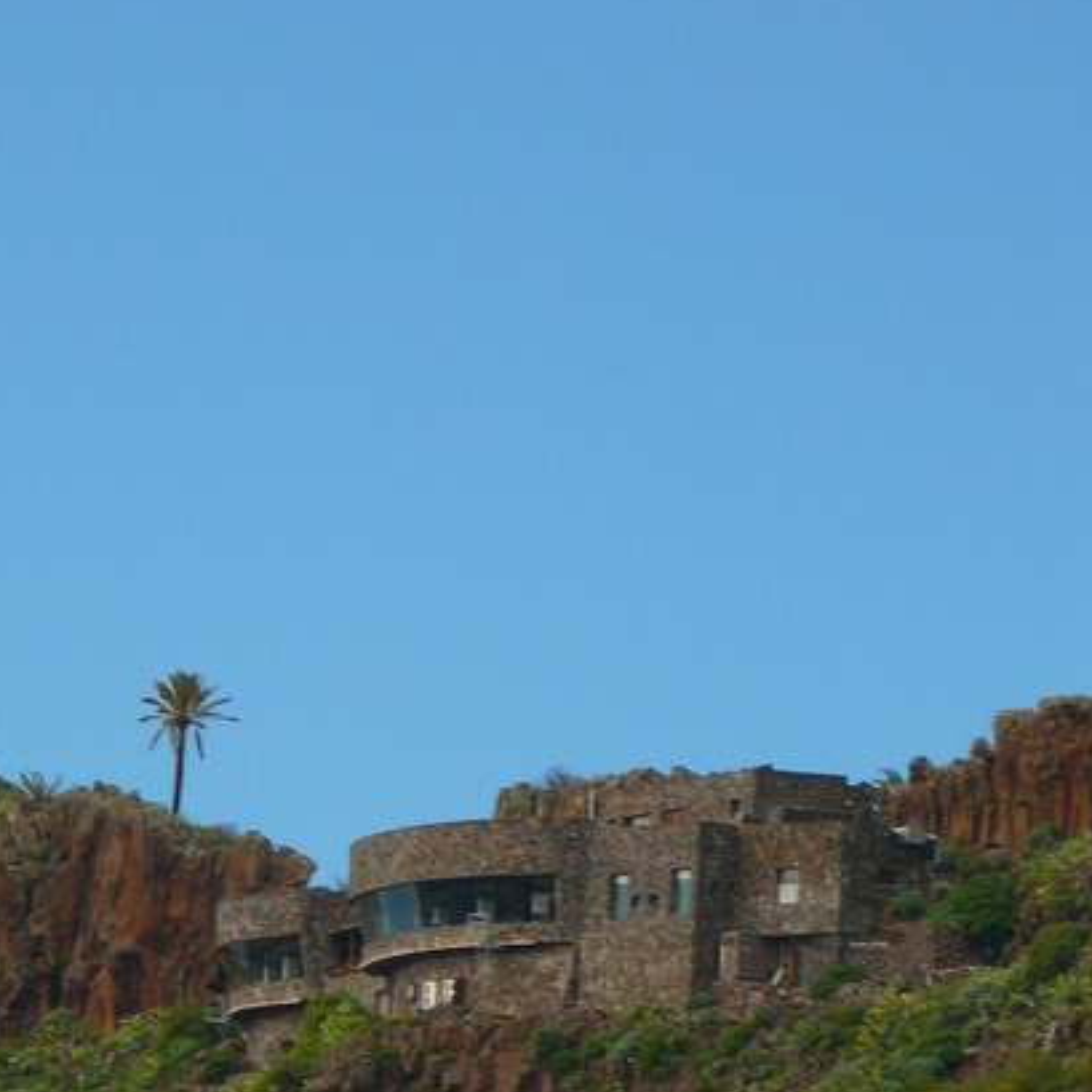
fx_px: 24305
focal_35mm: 681
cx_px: 262
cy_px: 518
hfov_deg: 2.6
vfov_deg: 2.6
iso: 100
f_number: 4.5
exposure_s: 1/200
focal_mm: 88.8
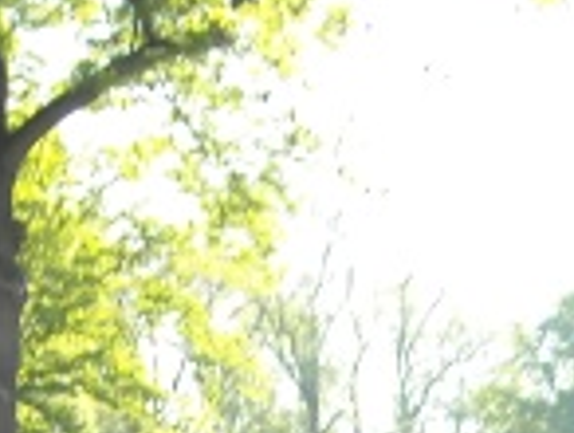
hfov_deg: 12.9
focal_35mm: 153
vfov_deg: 9.1
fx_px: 2541
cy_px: 909
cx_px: 326
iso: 64
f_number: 2.8
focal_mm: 5.7
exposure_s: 1/135
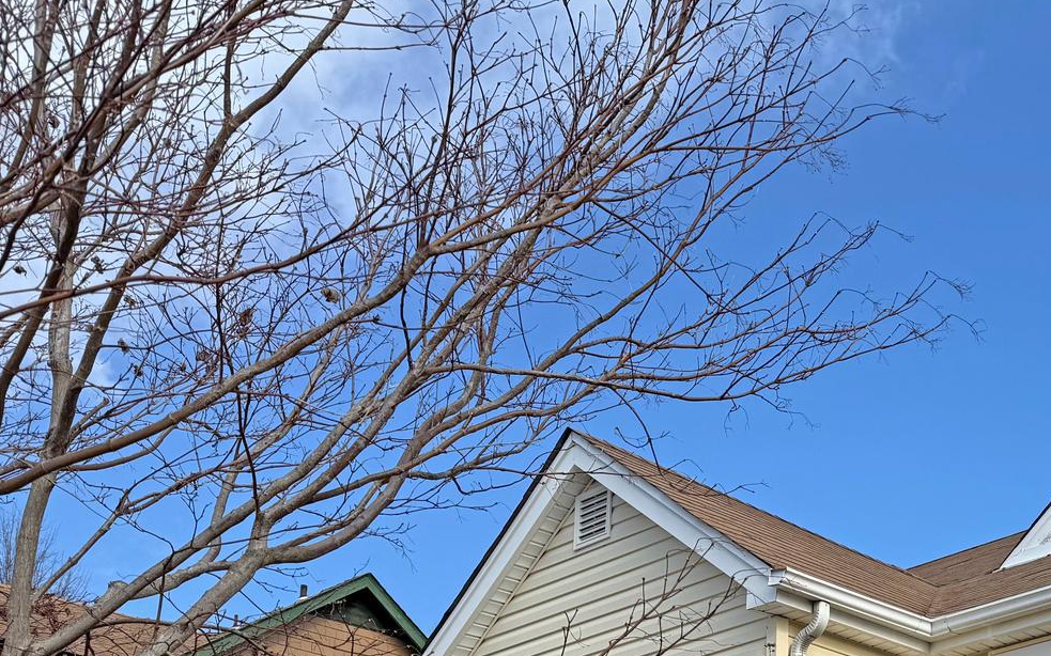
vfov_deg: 22.5
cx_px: 950
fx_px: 1518
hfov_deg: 35.8
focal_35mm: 53
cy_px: 781
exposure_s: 1/3279
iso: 80
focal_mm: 6.76
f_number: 1.78
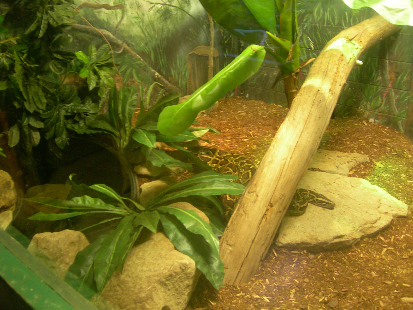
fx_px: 453
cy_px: 155
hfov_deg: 49.0
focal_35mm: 38
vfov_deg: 37.7
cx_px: 206
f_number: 2.8
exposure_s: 1/4.6
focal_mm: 7.8
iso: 157
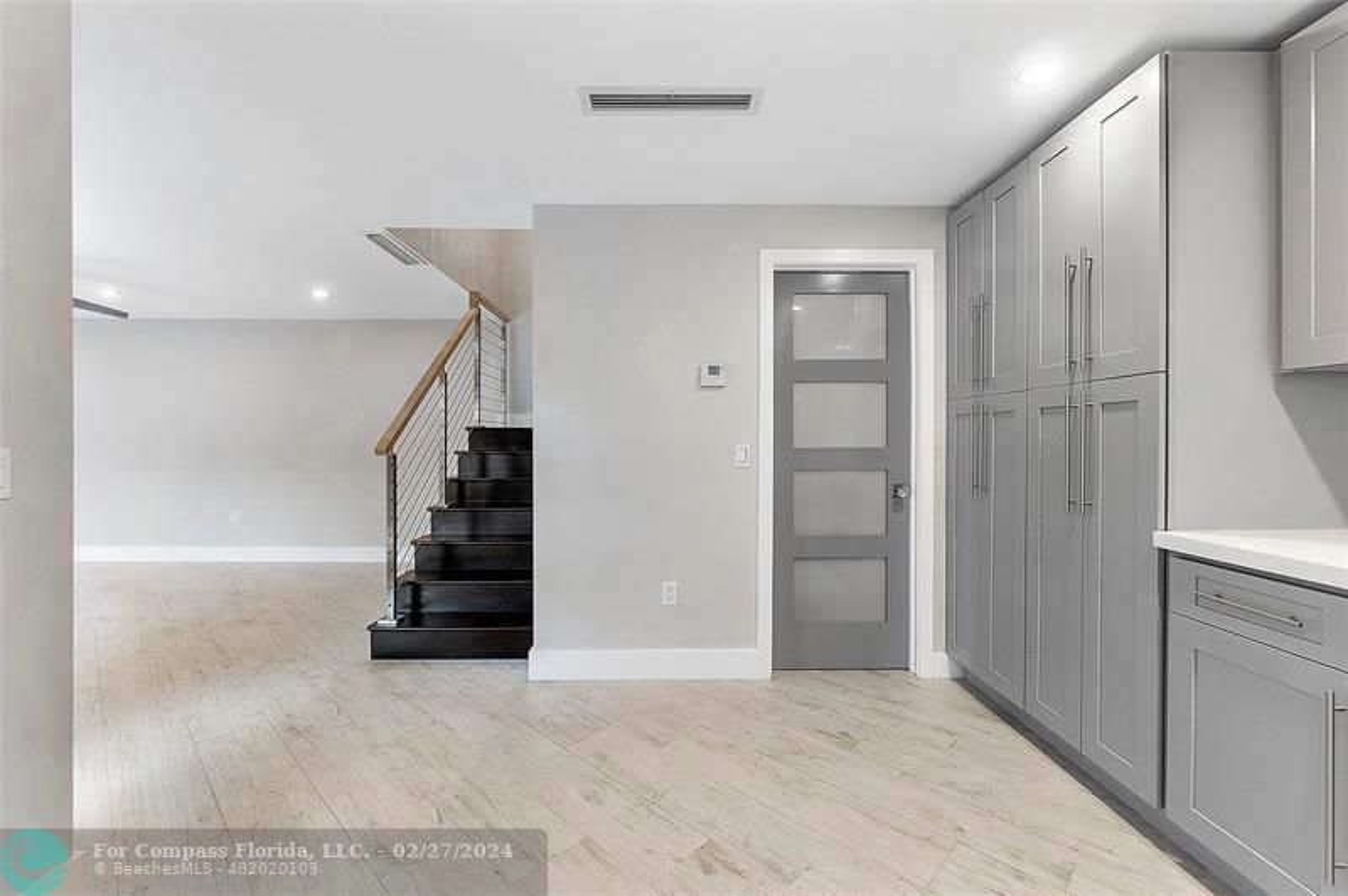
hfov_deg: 100.4
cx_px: 674
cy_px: 448
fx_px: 561
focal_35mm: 15
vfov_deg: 77.2
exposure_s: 1/5
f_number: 10
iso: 250
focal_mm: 10
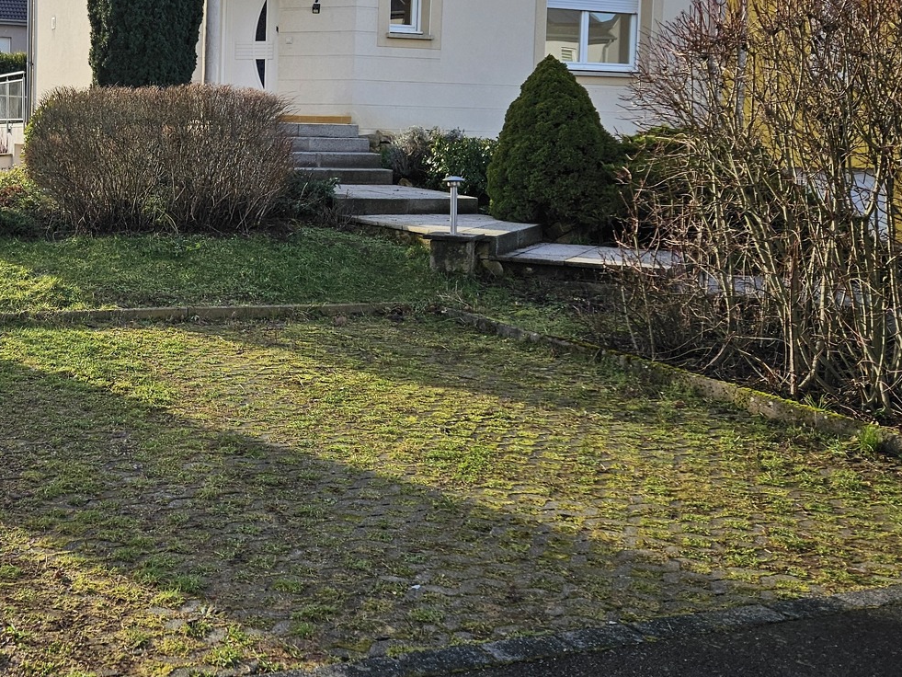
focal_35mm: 45
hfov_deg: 39.7
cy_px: 155
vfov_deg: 31.5
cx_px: 131
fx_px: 1173
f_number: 1.8
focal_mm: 5.4
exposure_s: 1/1380
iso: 40
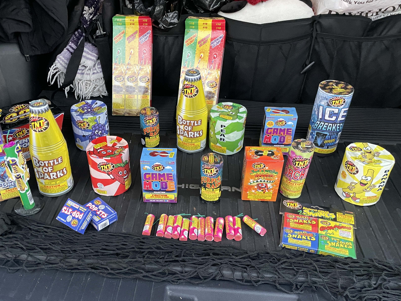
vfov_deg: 42.9
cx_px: 168
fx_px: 382
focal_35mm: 33
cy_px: 155
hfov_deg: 55.1
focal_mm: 4.2
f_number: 1.6
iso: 640
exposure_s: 1/39
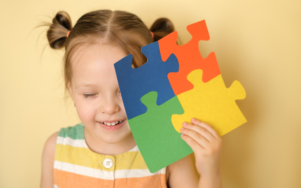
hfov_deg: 36.9
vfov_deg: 23.5
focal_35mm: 55
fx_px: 451
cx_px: 148
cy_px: 90
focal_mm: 35
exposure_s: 1/250
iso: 160
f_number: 2
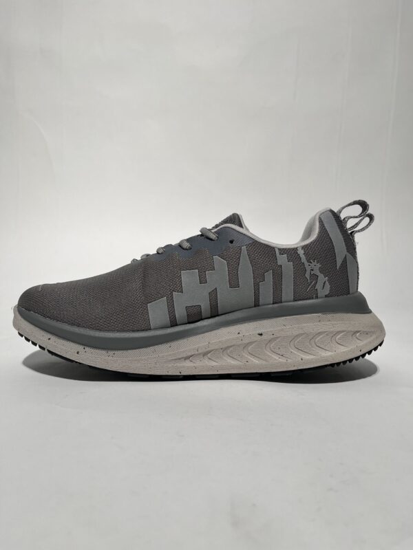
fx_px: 414
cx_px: 206
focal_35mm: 26
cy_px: 275
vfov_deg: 67.3
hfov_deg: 53.1
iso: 50
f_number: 1.6
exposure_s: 1/403
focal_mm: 5.1
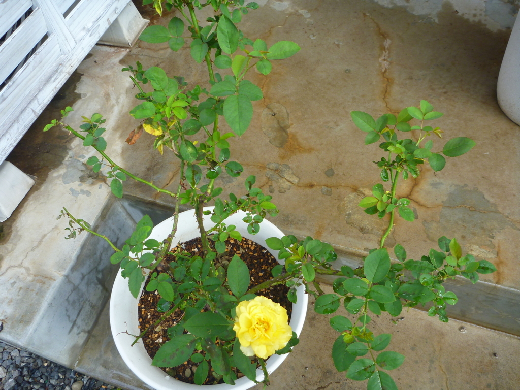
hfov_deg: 63.4
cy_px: 195
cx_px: 260
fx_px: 421
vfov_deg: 49.7
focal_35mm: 28
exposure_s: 1/60
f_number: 3.3
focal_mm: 4.9
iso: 80
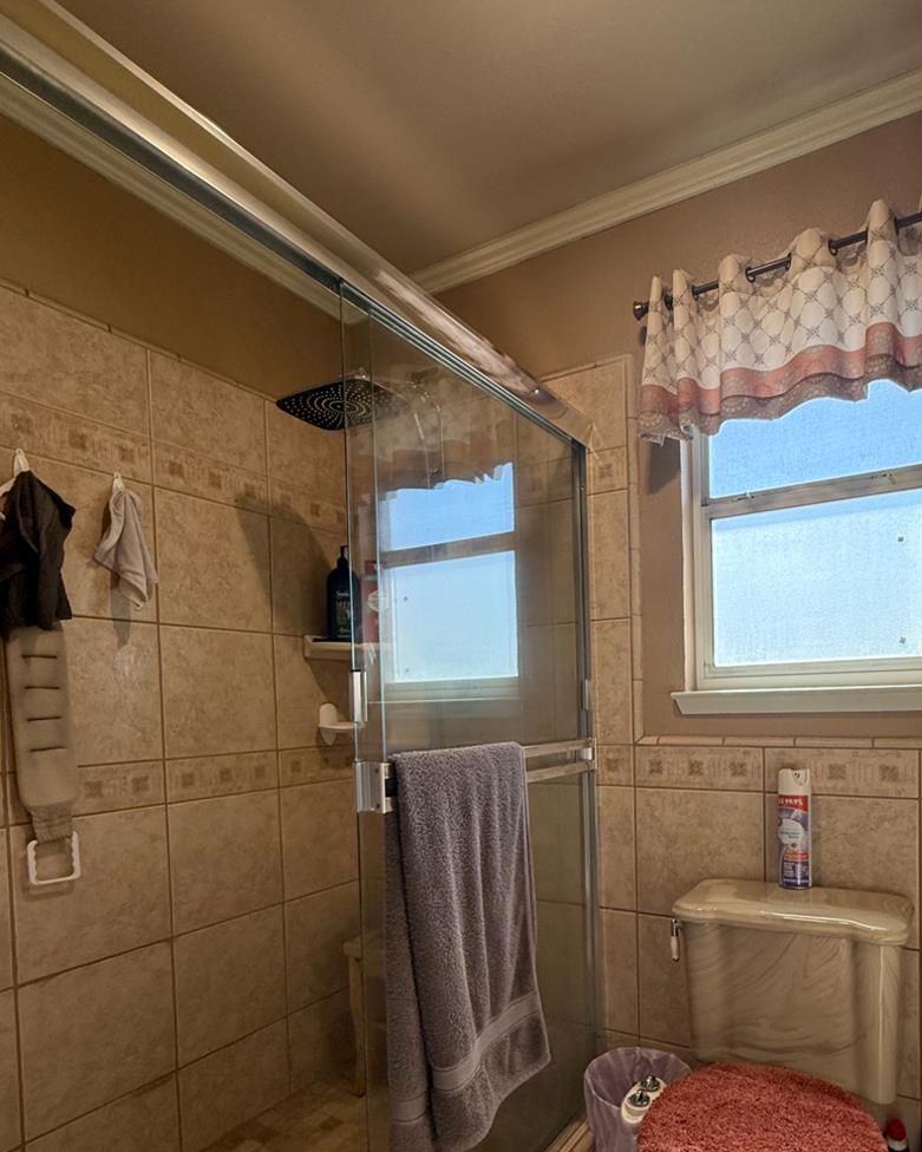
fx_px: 716
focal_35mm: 21
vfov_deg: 76.1
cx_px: 560
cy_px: 728
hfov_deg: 64.8
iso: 160
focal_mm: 2.22
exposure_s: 1/120
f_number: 2.2
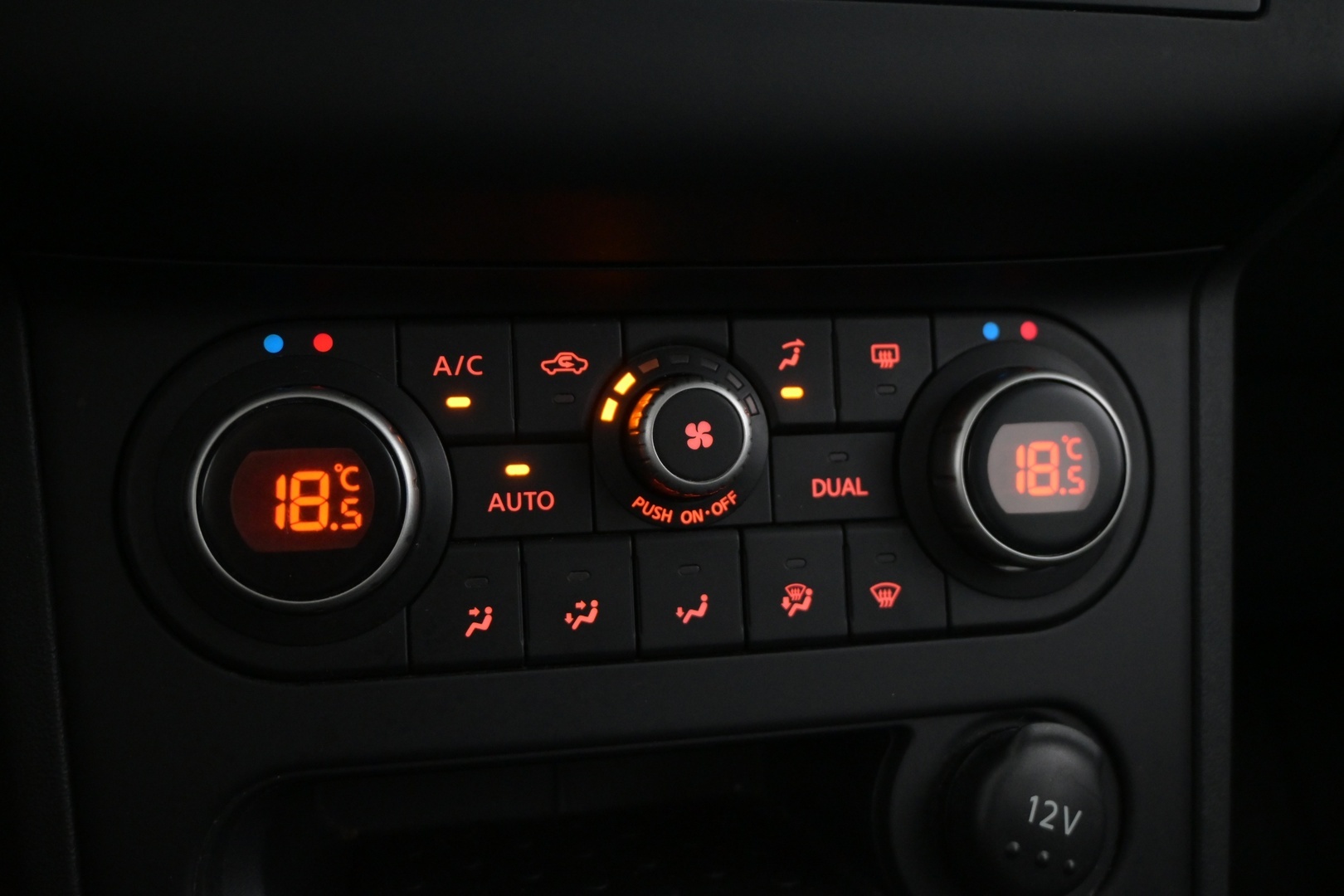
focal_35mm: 36
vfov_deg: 36.9
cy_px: 448
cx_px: 672
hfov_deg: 53.1
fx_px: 1344
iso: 2500
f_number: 4.2
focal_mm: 24
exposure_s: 1/40
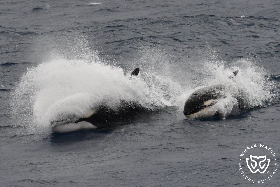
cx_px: 140
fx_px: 3149
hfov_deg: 5.1
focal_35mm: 405
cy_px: 94
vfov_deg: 3.4
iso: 400
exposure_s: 1/2000
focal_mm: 270
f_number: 7.1
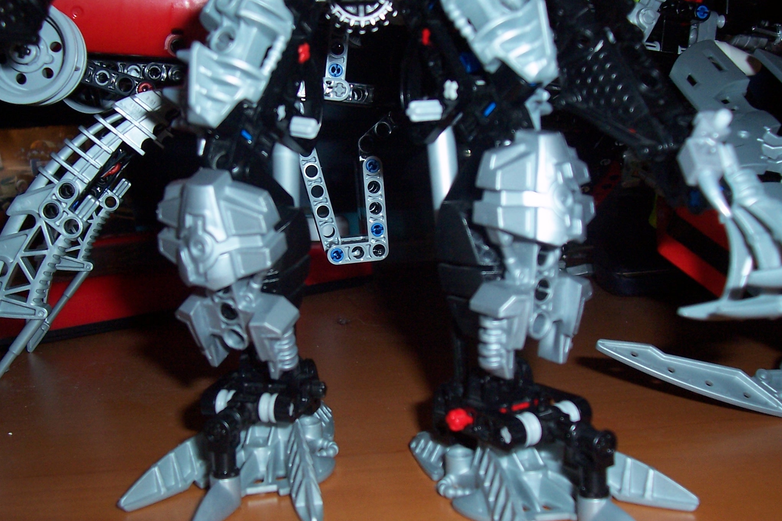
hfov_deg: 48.4
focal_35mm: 40
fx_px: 869
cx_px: 368
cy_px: 262
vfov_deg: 33.4
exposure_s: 1/60
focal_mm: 5.6
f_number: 2.7
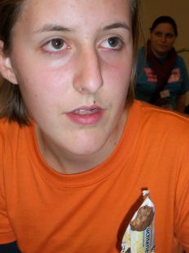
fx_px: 393
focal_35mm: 54
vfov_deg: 35.5
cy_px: 137
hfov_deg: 27.0
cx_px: 75
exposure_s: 1/30
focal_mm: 6.3
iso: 160
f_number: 3.1
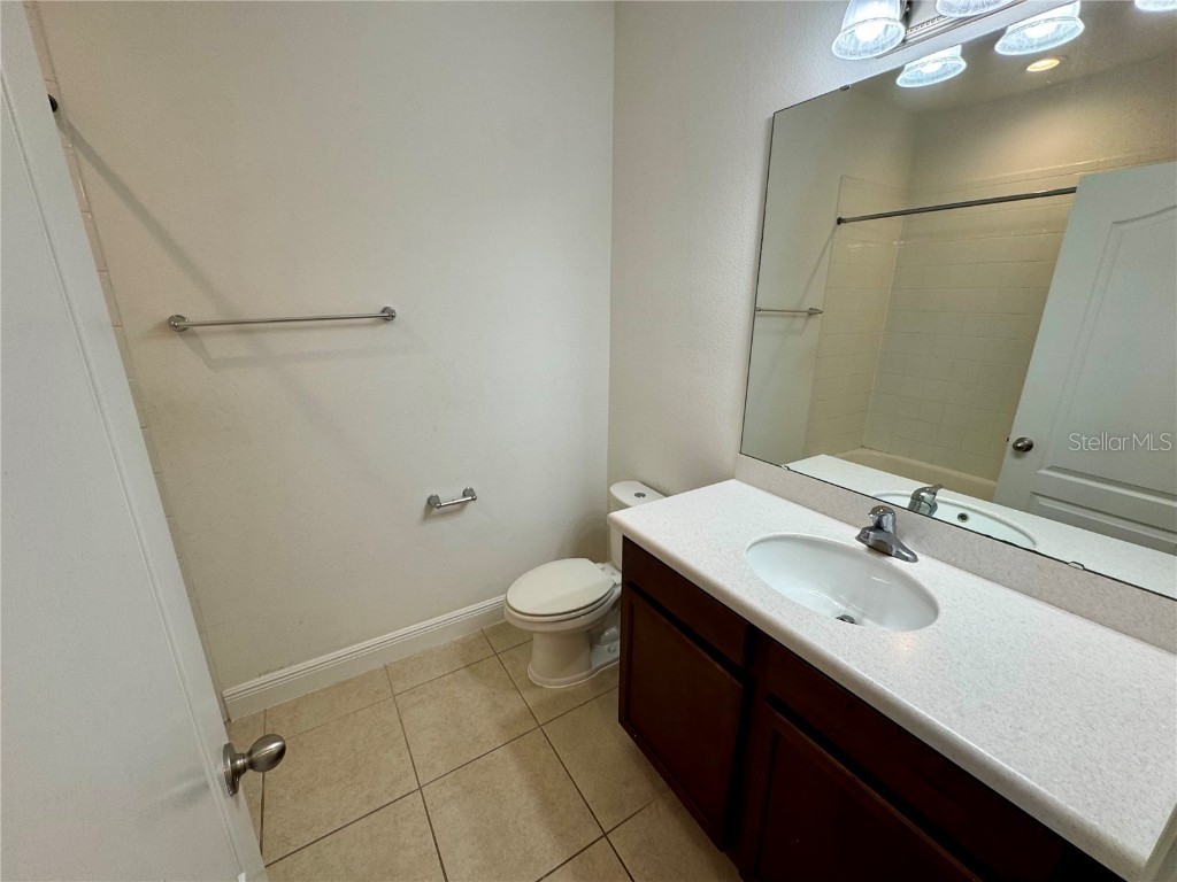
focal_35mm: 14
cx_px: 588
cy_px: 441
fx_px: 476
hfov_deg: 102.1
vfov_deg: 85.7
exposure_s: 1/120
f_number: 2.2
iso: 80
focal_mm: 2.22
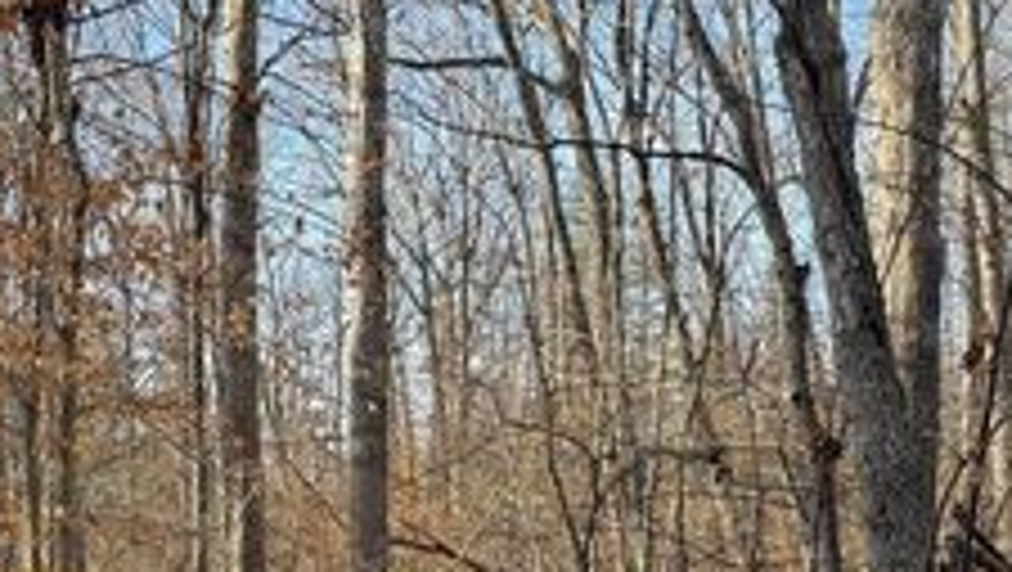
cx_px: -81
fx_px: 1558
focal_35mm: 58
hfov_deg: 32.1
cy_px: 651
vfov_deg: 19.8
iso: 100
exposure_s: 1/1122
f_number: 1.78
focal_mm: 6.76
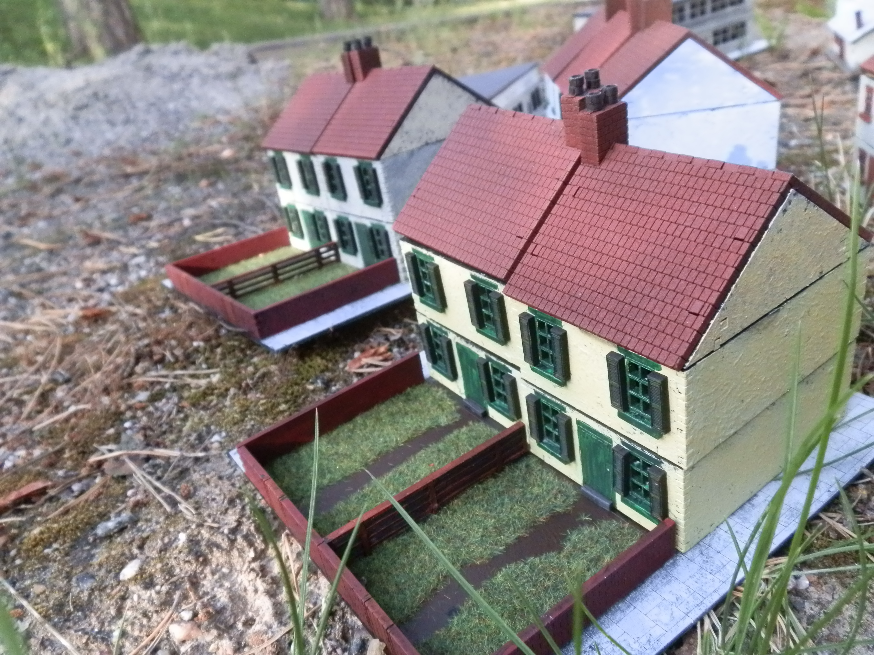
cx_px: 437
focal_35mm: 28
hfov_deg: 63.4
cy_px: 328
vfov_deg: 49.7
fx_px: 707
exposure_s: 1/320
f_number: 3.1
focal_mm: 5
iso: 400
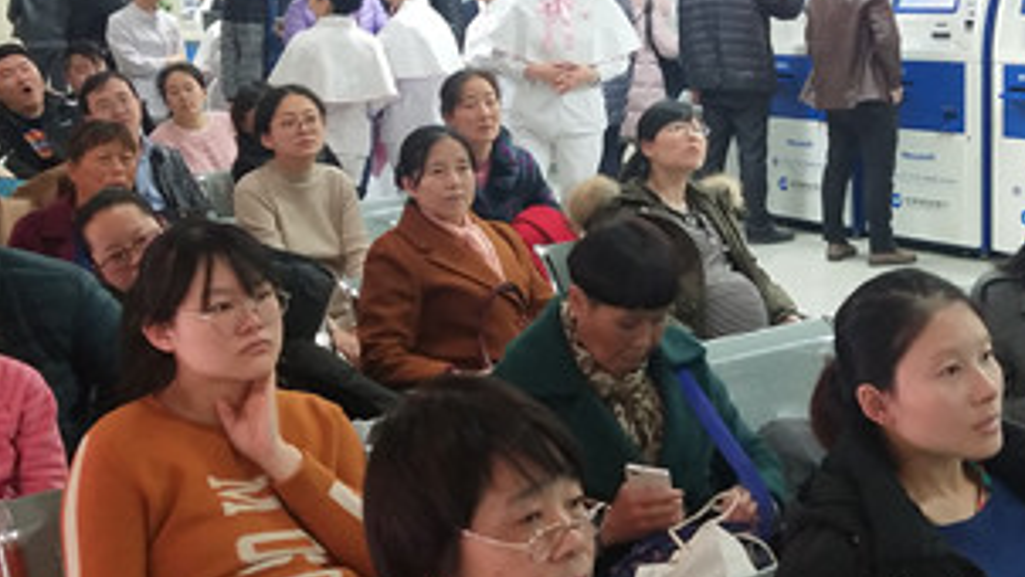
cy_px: 193
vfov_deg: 18.5
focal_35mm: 65
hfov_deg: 32.2
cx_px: 655
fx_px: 1767
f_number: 1.8
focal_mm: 3.95
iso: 368
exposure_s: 1/33.3
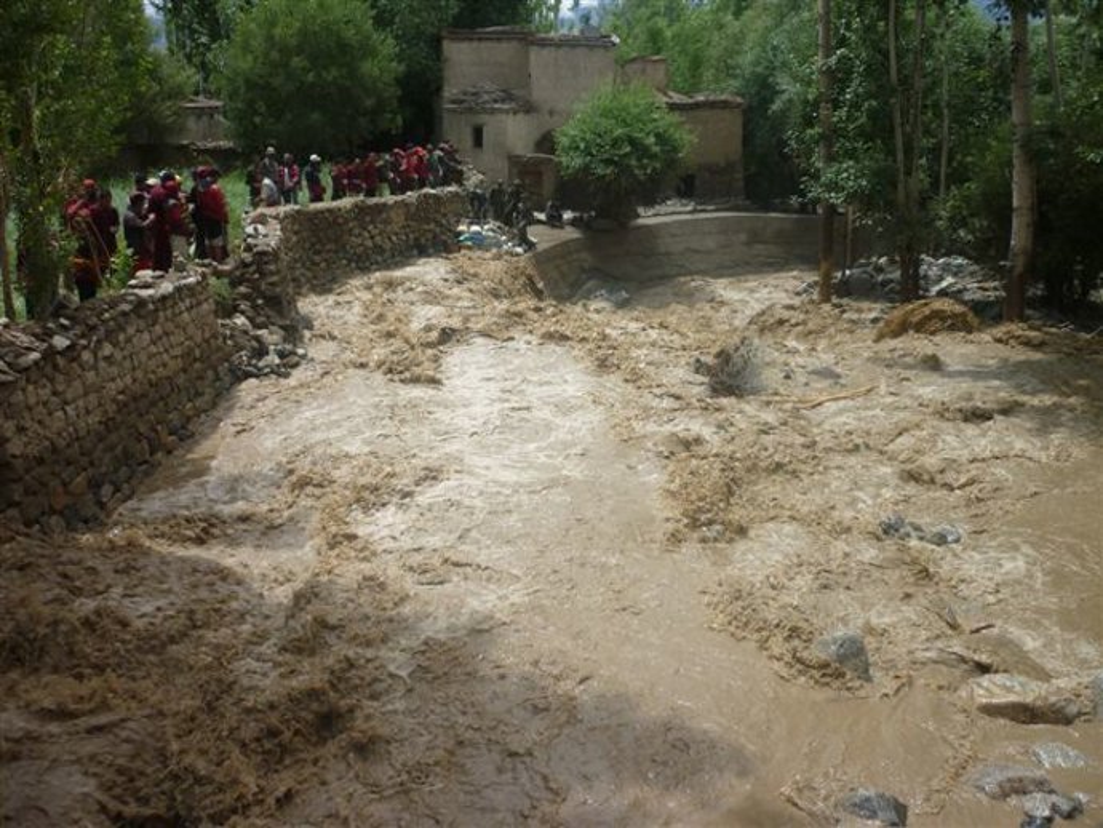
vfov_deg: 43.0
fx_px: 1052
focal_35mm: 33
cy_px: 414
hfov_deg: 55.3
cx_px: 552
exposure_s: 1/160
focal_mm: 5.5
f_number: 8
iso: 80
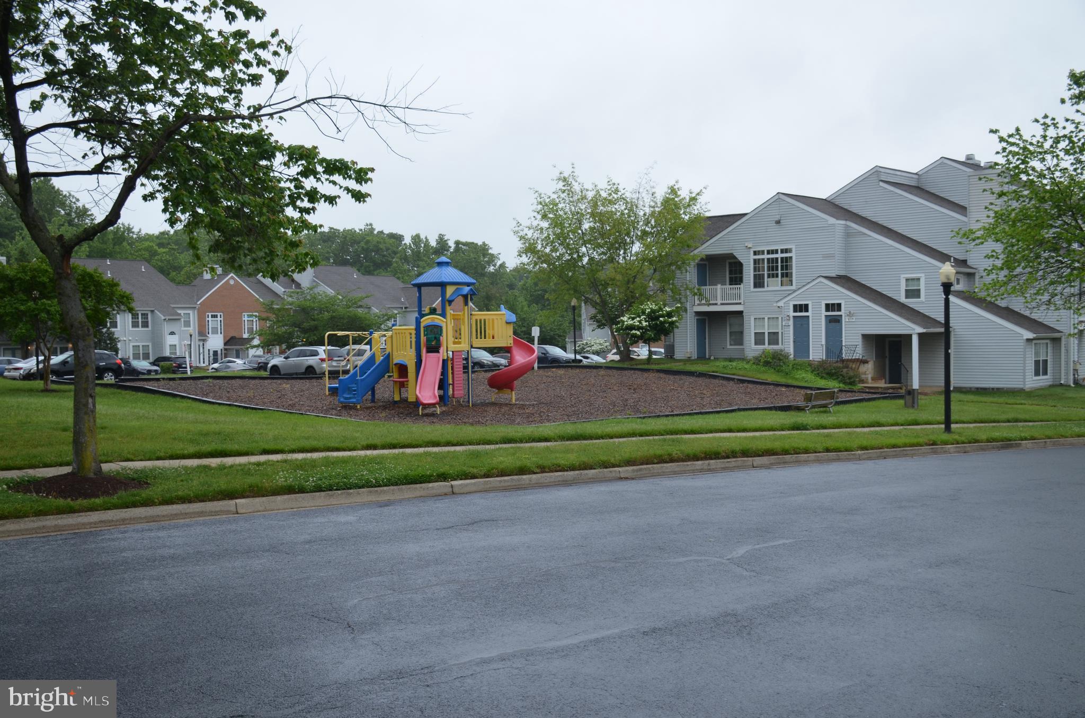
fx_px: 1173
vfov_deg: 34.1
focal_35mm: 39
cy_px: 359
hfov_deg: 49.6
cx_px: 542
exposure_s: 1/160
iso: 200
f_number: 6.3
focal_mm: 26
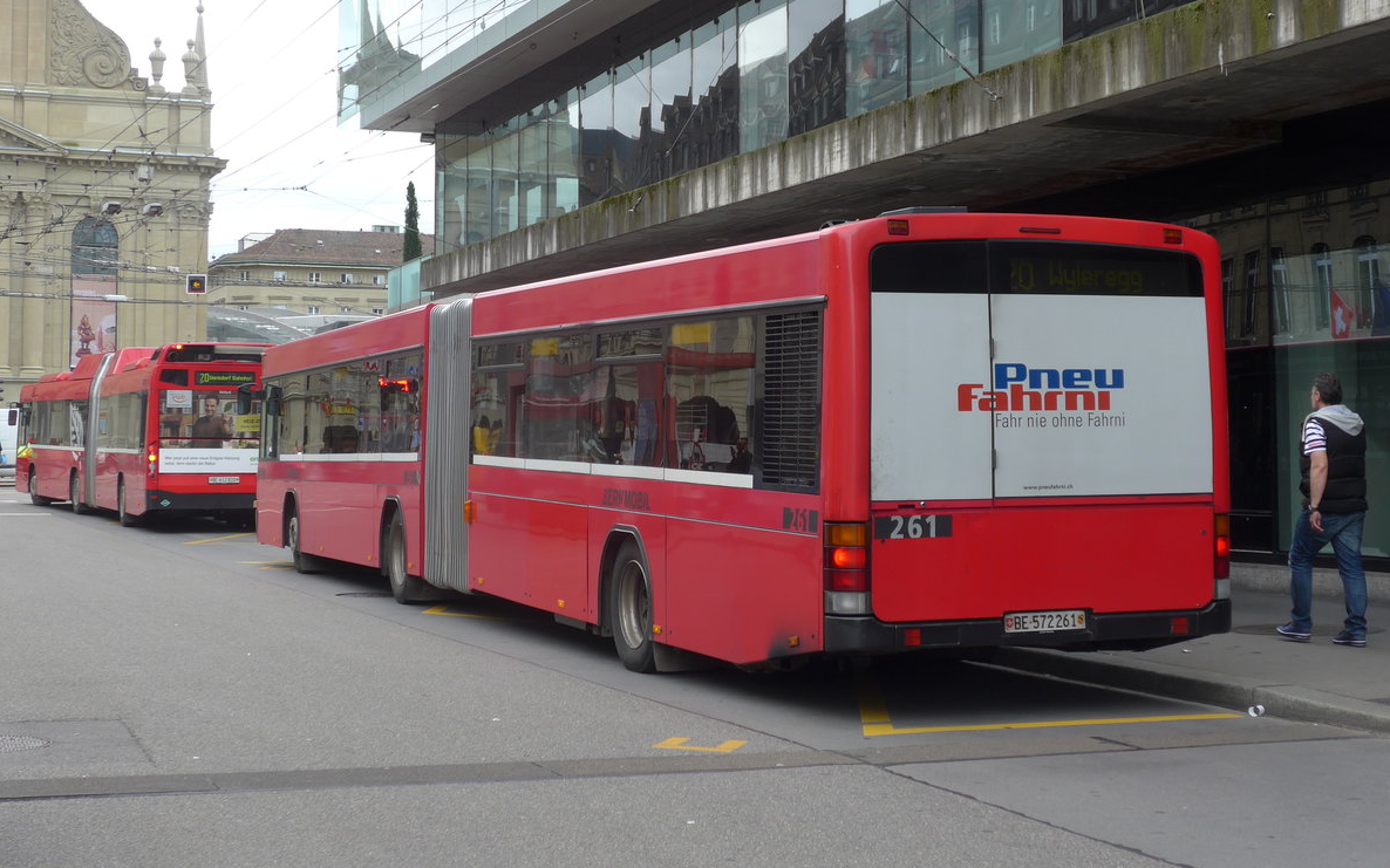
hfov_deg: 34.5
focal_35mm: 59
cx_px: 700
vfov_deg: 22.0
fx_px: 2235
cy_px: 356
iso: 80
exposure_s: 1/200
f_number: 3.4
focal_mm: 11.3
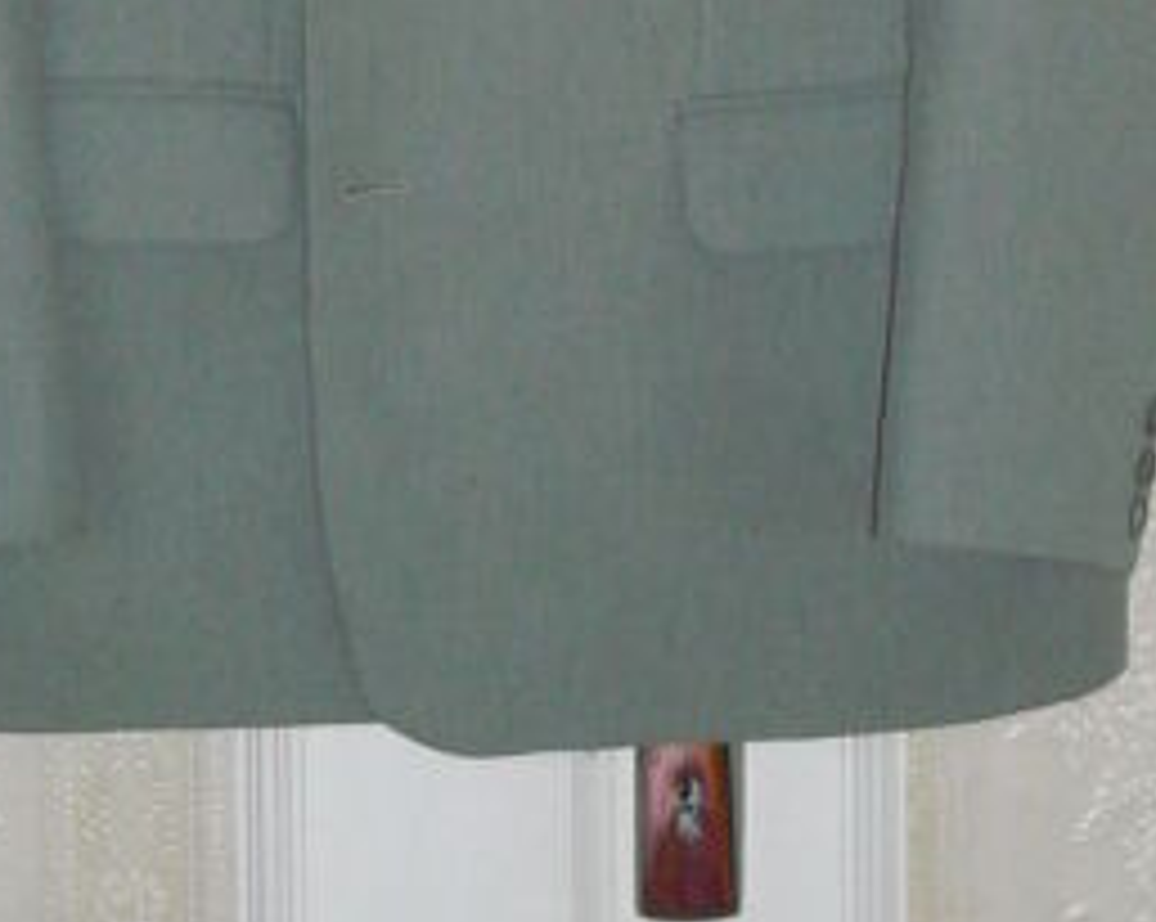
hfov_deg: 10.4
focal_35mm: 185
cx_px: 549
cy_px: -301
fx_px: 6322
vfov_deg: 8.2
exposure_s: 1/125
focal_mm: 12.3
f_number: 3.9
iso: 400
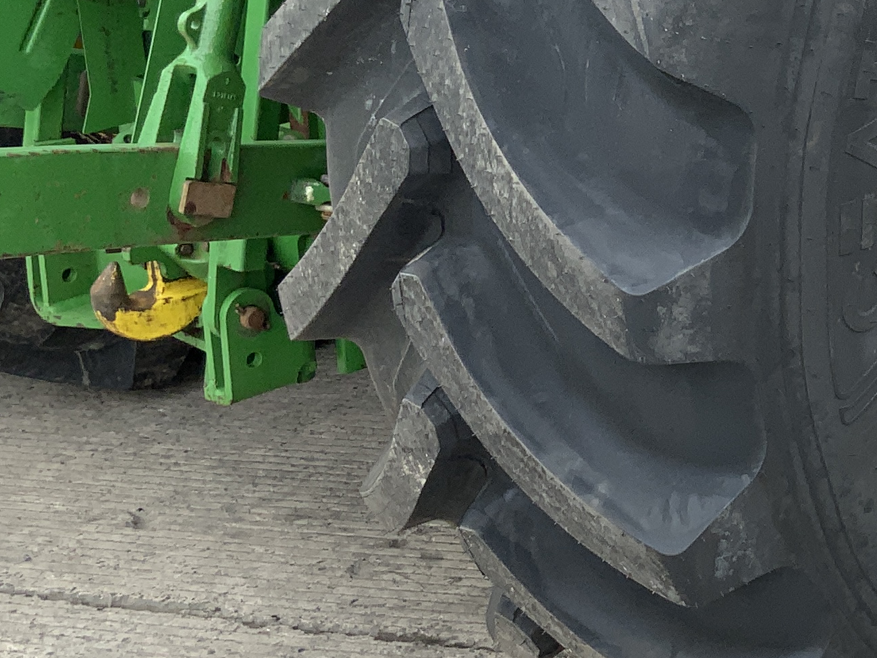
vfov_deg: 16.3
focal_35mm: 90
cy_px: 137
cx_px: 1075
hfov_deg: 20.3
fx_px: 2280
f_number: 1.8
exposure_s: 1/286
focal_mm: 3
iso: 16
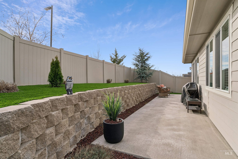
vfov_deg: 64.0
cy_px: 80
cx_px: 119
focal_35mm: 19
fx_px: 127
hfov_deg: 86.3
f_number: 13
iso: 400
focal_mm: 19.2
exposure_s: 1/320
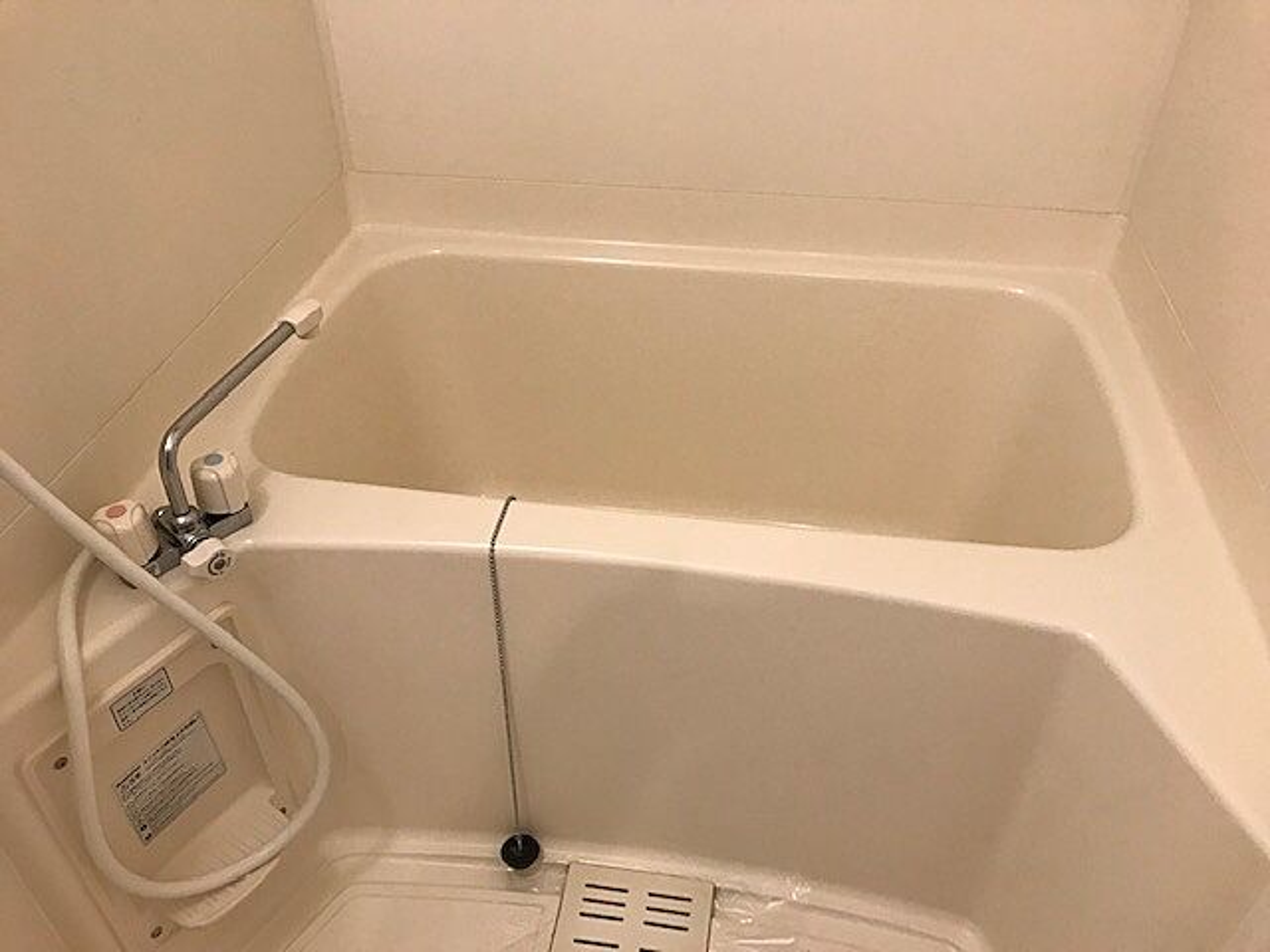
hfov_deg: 63.4
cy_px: 476
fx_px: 1027
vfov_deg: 49.7
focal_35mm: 28
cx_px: 635
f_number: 1.8
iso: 32
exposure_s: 1/25
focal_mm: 3.99
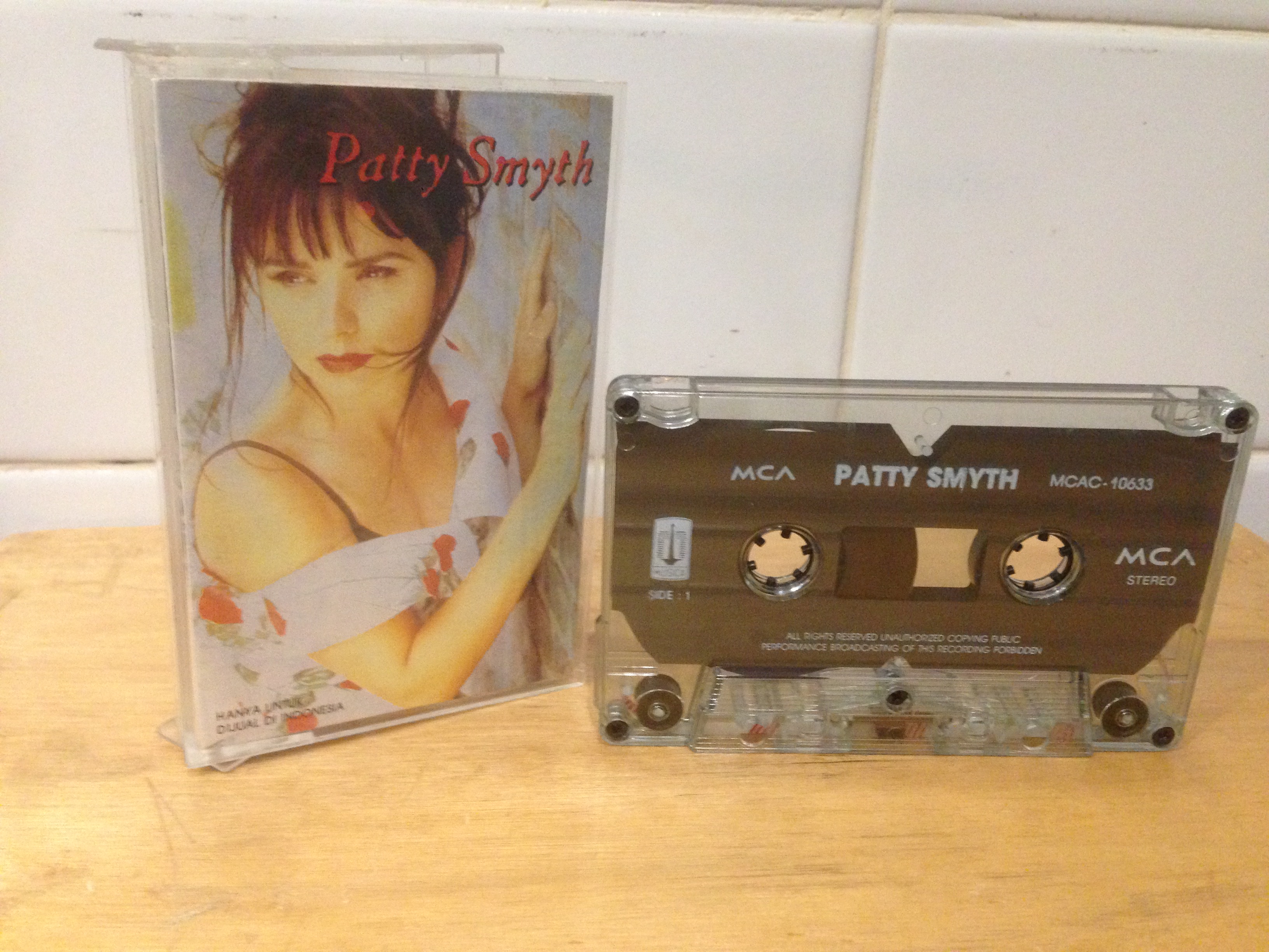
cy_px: 476
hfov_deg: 55.4
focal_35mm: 33
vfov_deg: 42.9
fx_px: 1210
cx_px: 634
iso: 400
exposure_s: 1/15
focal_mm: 4.12
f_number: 2.4
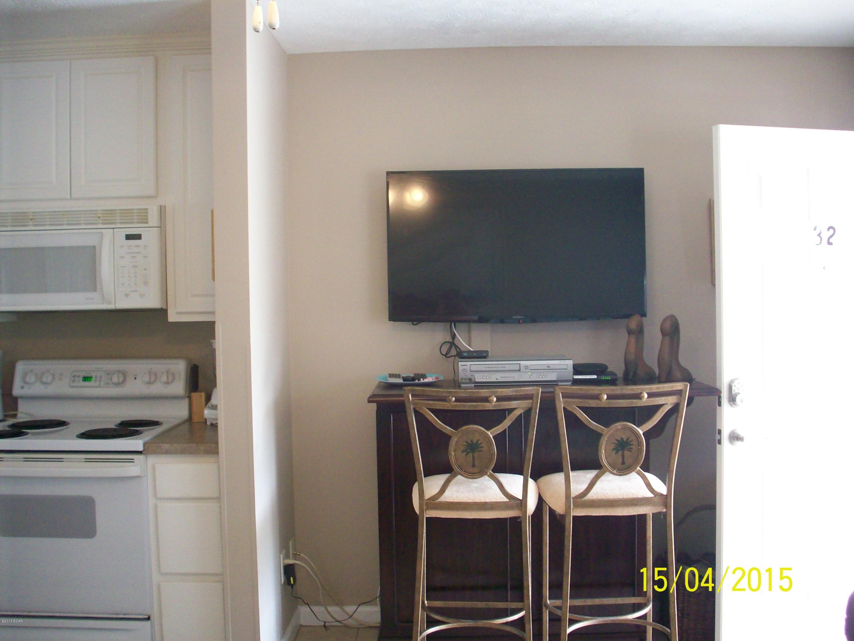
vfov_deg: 38.7
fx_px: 913
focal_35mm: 37
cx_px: 427
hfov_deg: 50.1
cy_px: 320
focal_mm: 6.2
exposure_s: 1/20.5
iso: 160
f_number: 2.8
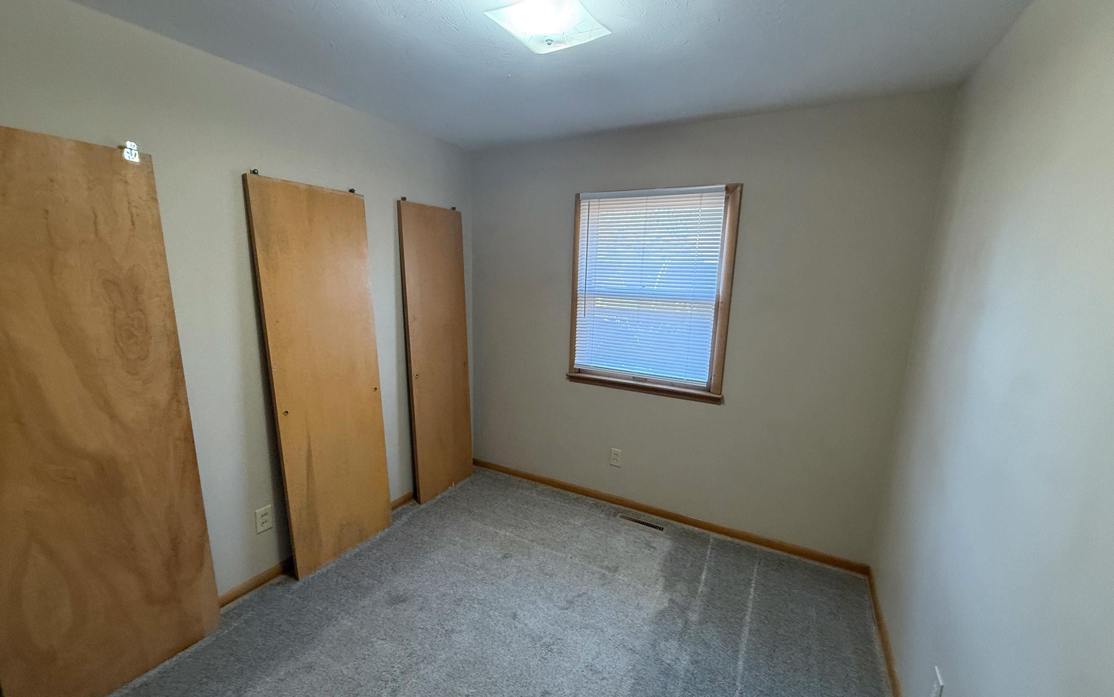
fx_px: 455
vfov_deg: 74.8
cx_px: 556
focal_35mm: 15
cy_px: 361
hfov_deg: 101.5
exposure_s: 1/60
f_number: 2.2
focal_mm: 2.22
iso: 320
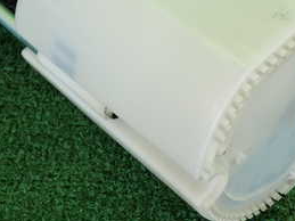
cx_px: 156
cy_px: -8
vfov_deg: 15.2
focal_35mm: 95
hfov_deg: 20.7
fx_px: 809
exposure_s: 1/125
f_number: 2.8
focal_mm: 7.31
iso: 160
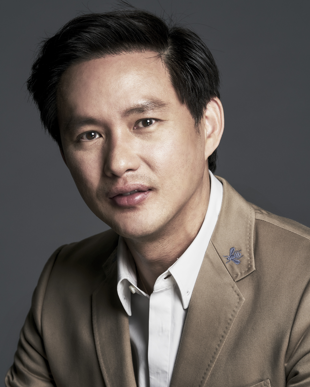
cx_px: 155
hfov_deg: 7.4
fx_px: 2386
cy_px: 202
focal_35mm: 208
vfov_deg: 9.3
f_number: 10
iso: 250
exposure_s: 1/125
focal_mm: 184
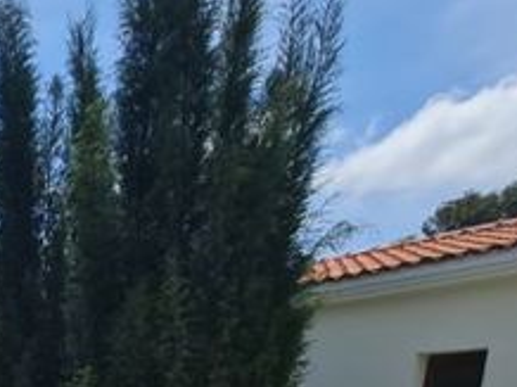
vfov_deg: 25.5
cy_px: 584
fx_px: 627
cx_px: -205
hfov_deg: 30.9
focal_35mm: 42
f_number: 2.2
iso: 64
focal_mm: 2.2
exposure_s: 1/2792
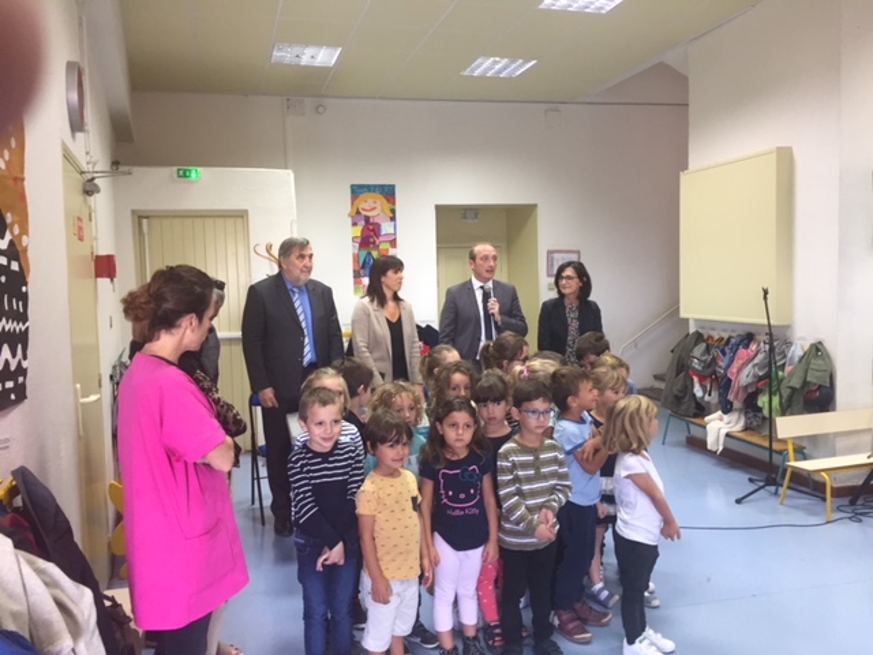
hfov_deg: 61.7
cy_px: 328
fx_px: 731
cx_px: 436
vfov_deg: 48.2
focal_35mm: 29
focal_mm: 4.15
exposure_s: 1/33
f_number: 2.2
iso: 100
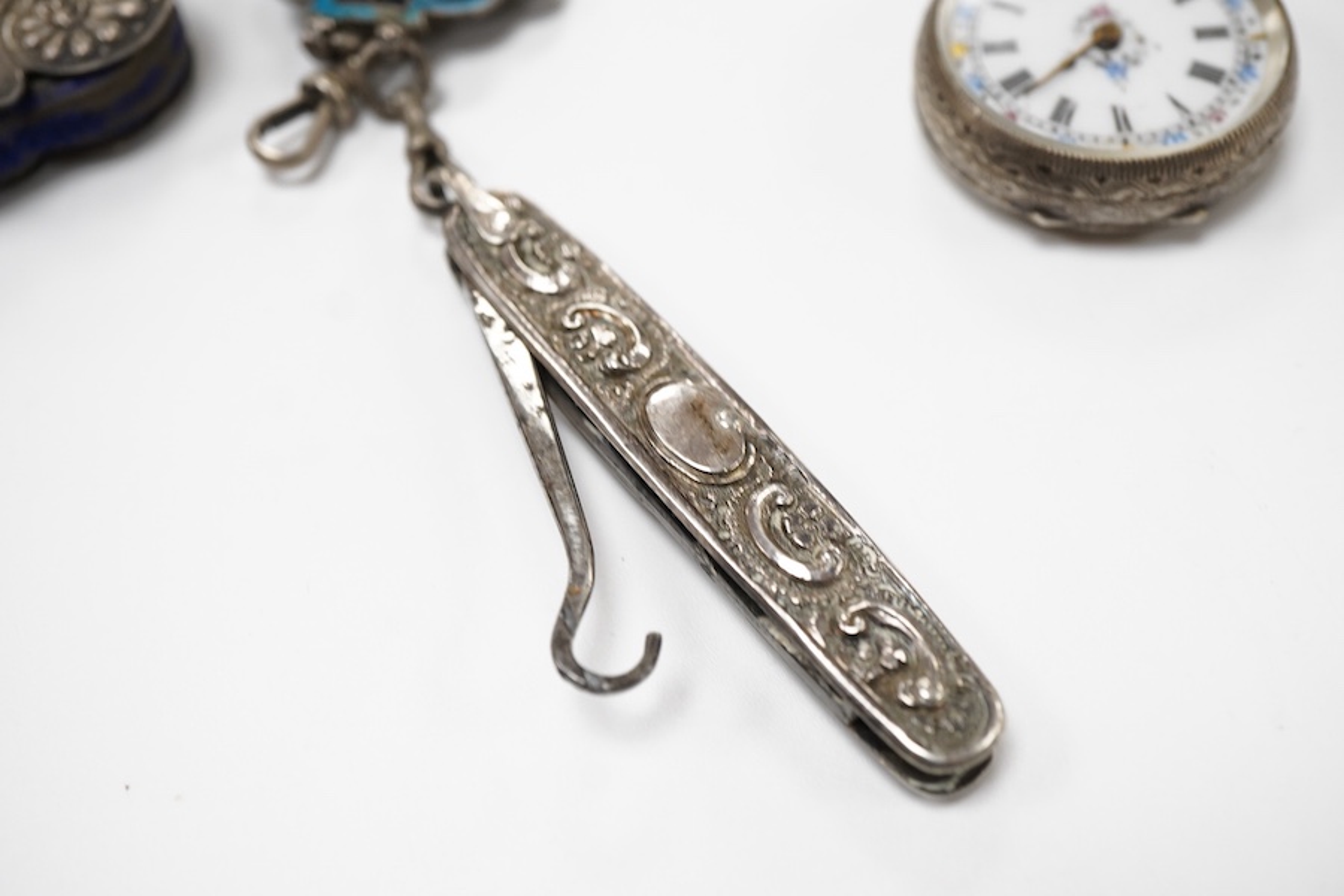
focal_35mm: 45
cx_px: 672
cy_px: 448
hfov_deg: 43.6
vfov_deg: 29.9
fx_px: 1680
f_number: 9
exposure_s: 1/125
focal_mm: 30
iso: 1250
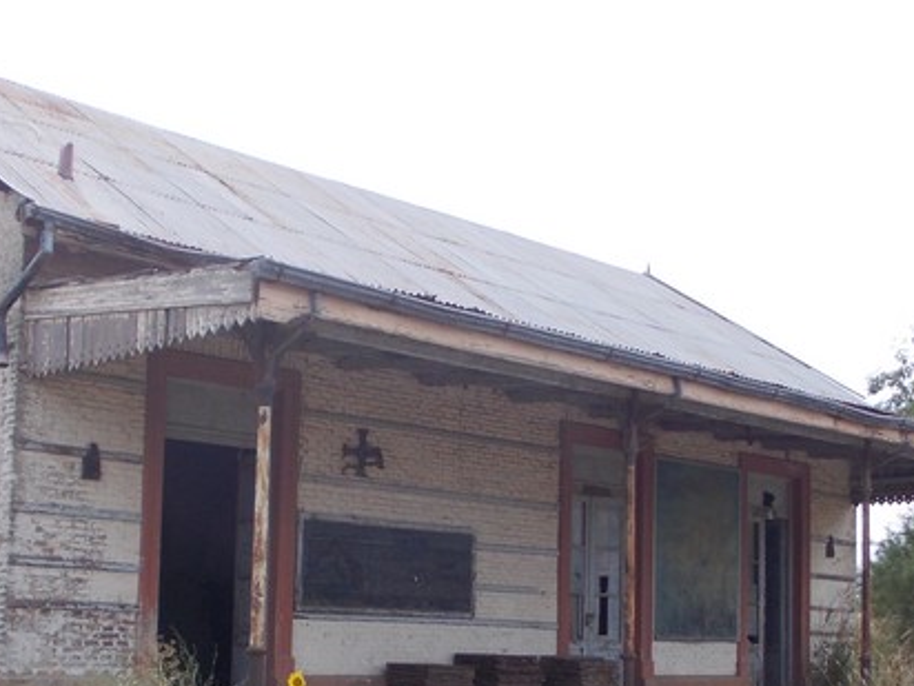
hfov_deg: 36.8
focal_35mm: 52
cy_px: 535
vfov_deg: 27.5
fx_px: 1373
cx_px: 484
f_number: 5.4
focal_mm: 4
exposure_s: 1/250
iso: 80
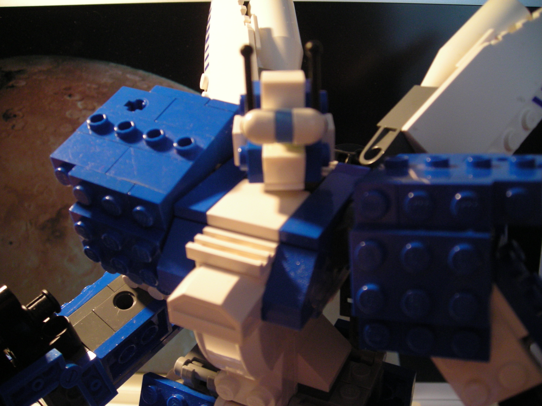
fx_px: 595
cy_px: 203
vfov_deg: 37.7
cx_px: 271
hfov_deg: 49.0
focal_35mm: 38
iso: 200
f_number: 3.2
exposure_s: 1/4.6
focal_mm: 6.3
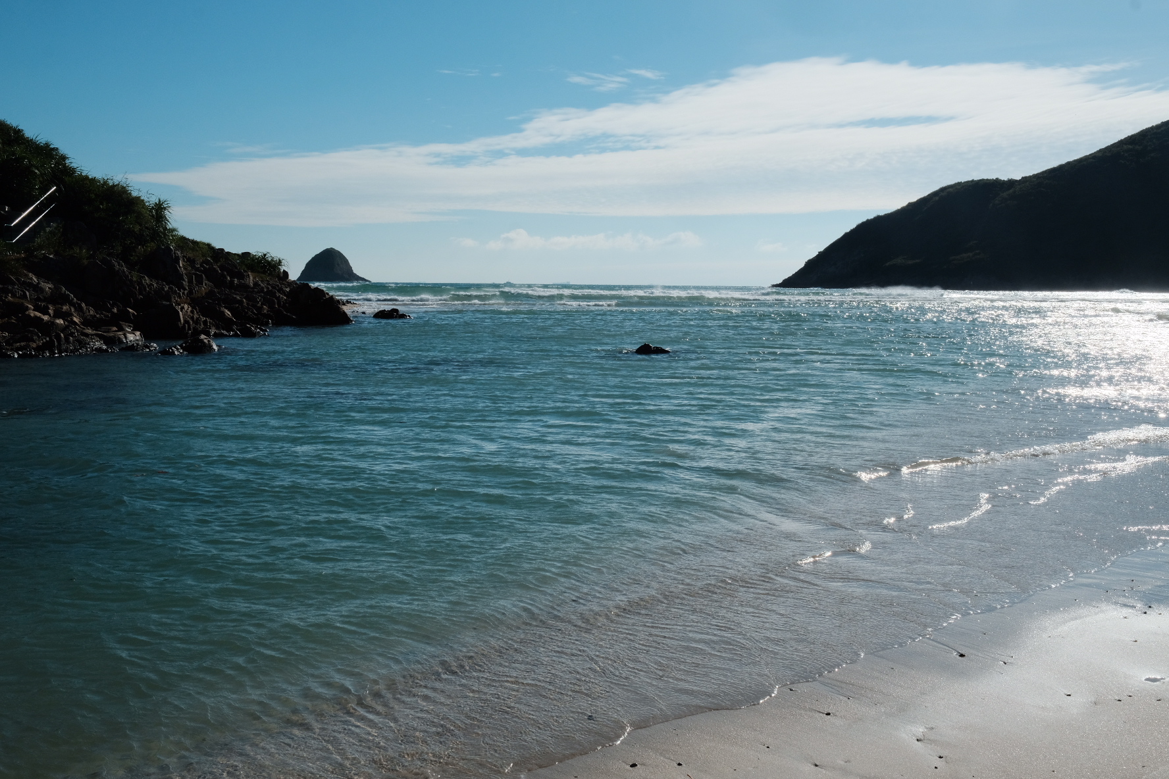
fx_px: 1136
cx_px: 584
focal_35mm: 35
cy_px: 390
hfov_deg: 54.4
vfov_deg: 37.9
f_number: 16
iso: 800
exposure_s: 1/950
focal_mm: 23
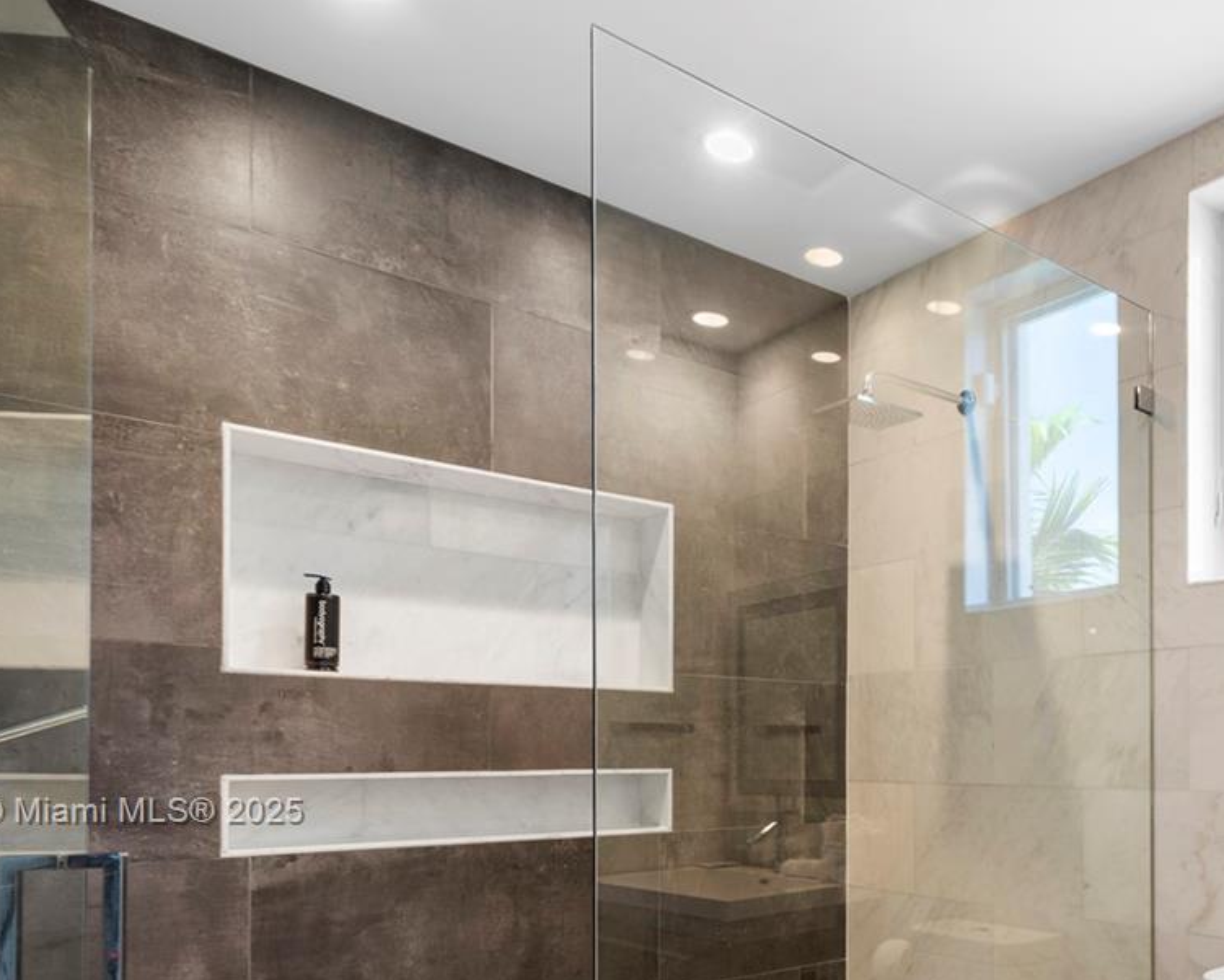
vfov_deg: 48.0
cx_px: 1085
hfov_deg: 54.7
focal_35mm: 28
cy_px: 814
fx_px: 1014
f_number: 8
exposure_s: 1/4
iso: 100
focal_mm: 14
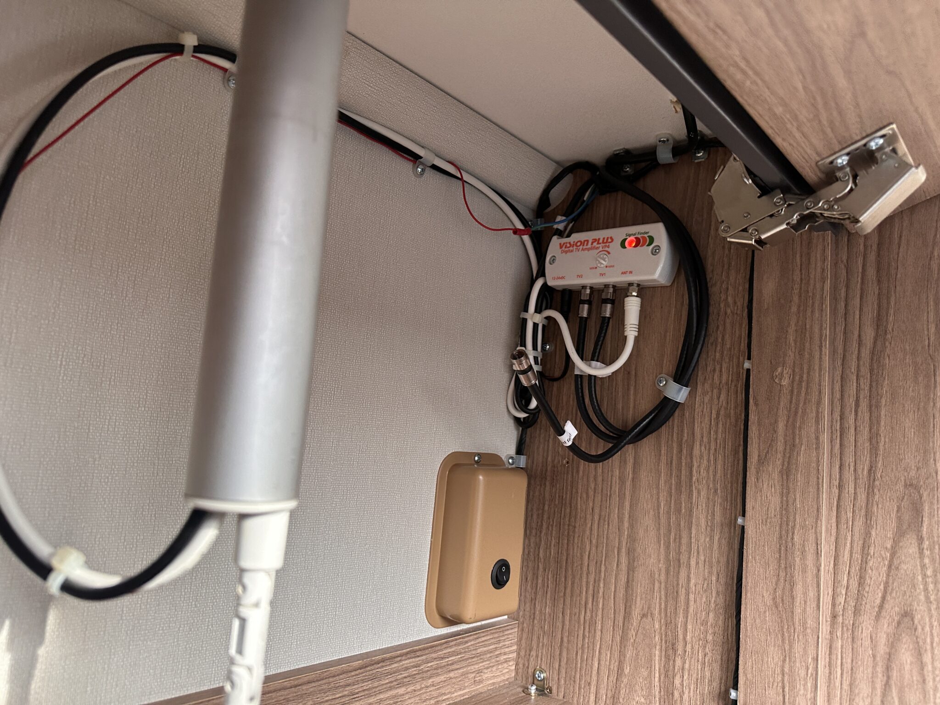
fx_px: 652
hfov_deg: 71.6
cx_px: 470
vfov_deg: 56.8
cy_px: 352
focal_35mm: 24
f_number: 1.78
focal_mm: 6.86
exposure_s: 1/70
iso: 250
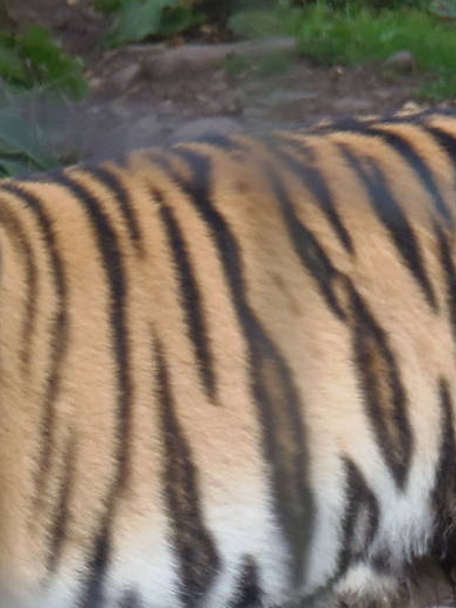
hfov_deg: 1.3
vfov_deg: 1.7
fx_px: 20717
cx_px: 337
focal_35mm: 1180
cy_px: 546
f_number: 5
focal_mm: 71.1
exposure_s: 1/100
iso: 80
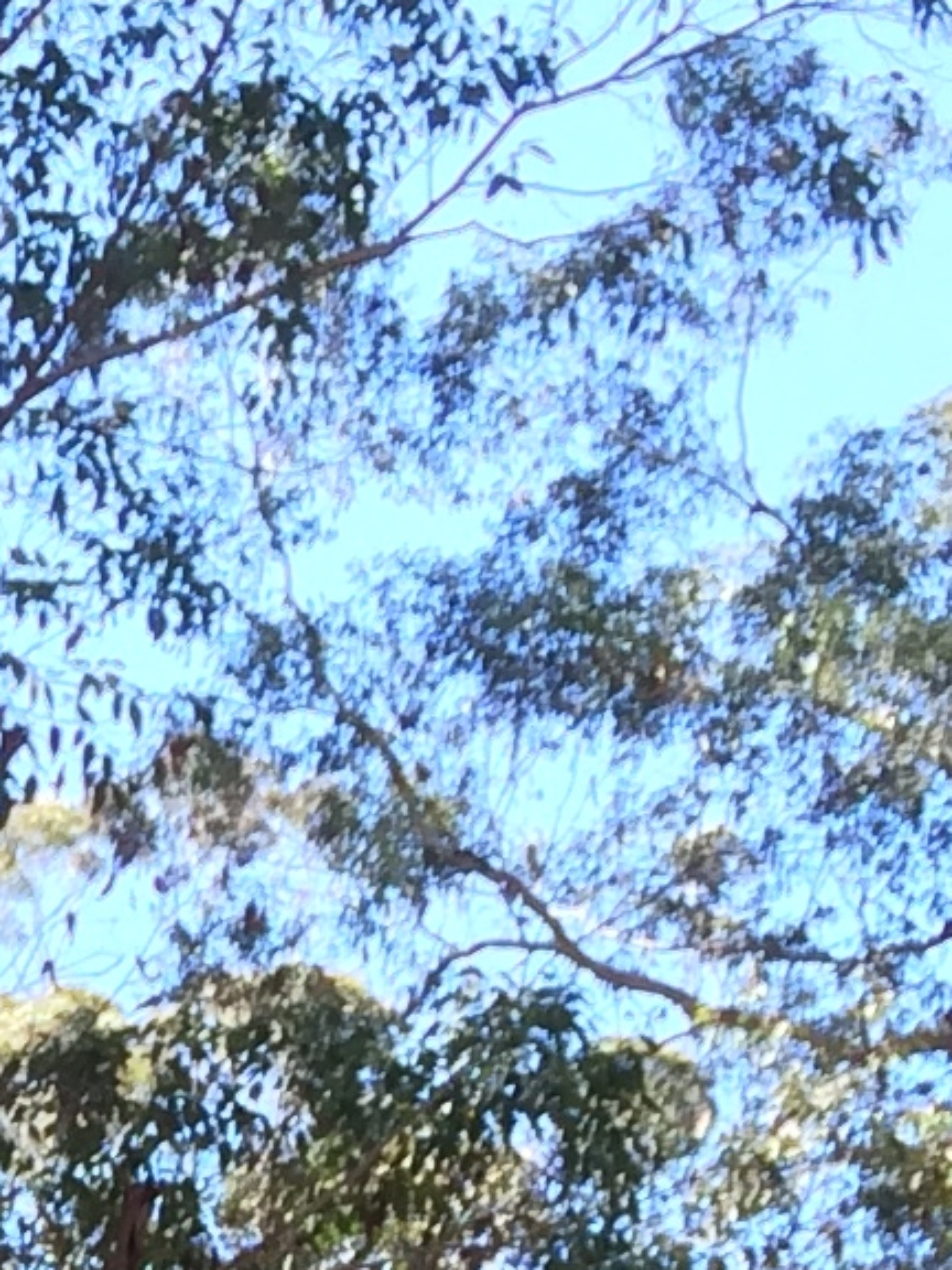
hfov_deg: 8.2
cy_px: 3146
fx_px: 6234
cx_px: -1078
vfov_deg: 10.0
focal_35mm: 170
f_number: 2.2
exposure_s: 1/165
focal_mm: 4.12
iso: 32
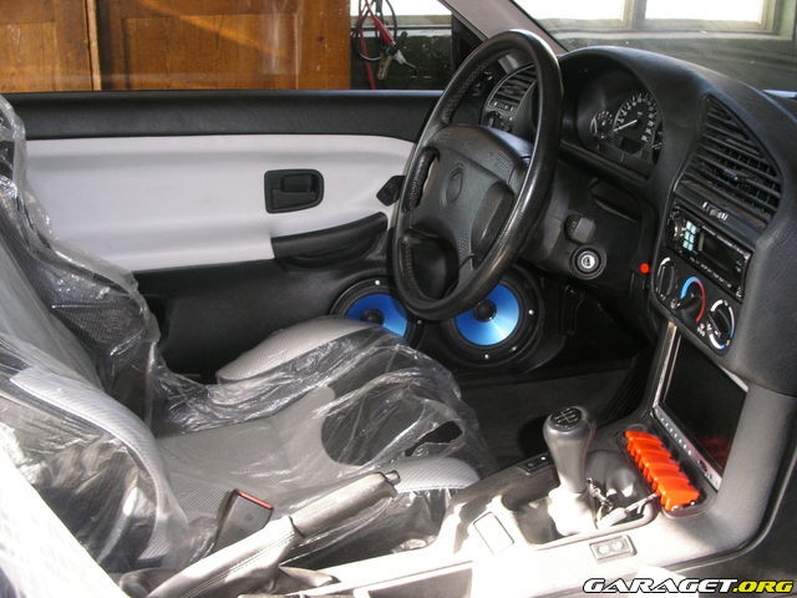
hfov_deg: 49.0
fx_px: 875
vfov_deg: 37.7
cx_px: 398
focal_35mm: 38
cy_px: 299
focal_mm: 7.8
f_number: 2.8
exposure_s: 1/45
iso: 200
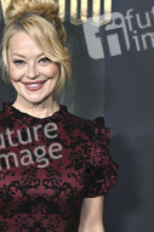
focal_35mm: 153
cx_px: 35
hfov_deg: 8.9
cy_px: 213
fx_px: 983
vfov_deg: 13.3
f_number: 6.3
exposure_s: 1/320
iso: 1600
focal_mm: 73
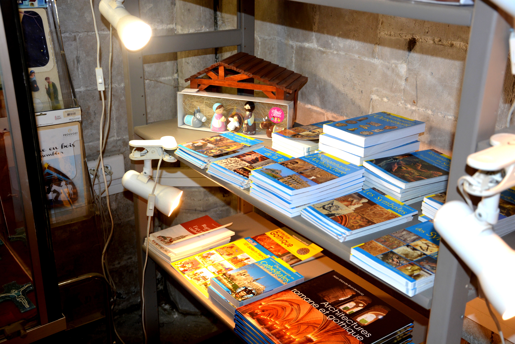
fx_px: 601
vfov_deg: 31.9
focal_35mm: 42
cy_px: 172
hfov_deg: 46.4
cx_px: 258
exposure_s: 1/60
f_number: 4
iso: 500
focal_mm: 28
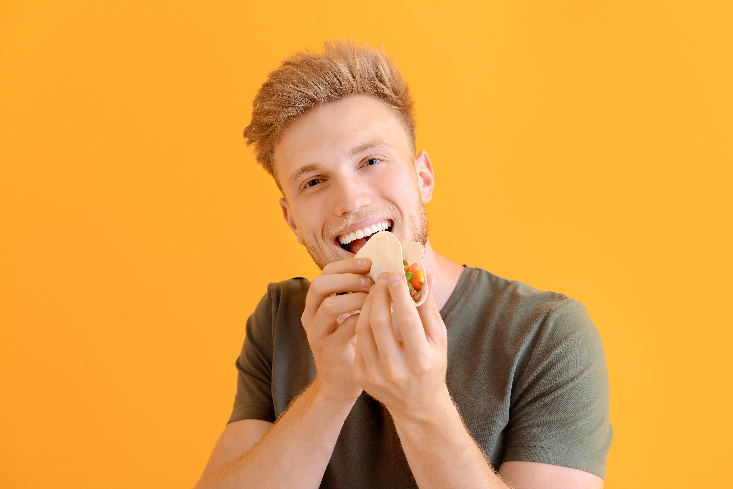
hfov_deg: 28.8
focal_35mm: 70
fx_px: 1426
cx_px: 366
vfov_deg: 19.5
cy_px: 244
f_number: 8
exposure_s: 1/160
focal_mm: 70
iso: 200
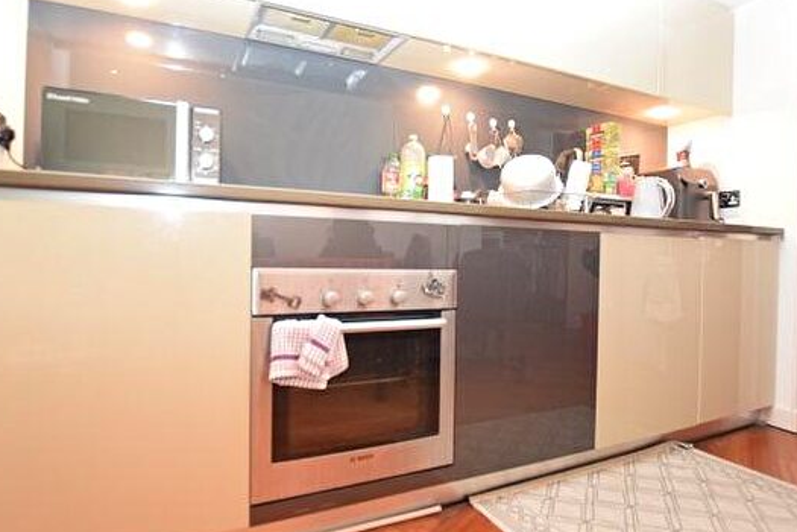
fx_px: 443
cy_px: 263
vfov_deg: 61.9
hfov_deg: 84.0
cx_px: 389
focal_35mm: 20
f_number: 3.5
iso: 800
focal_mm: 10
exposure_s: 1/60
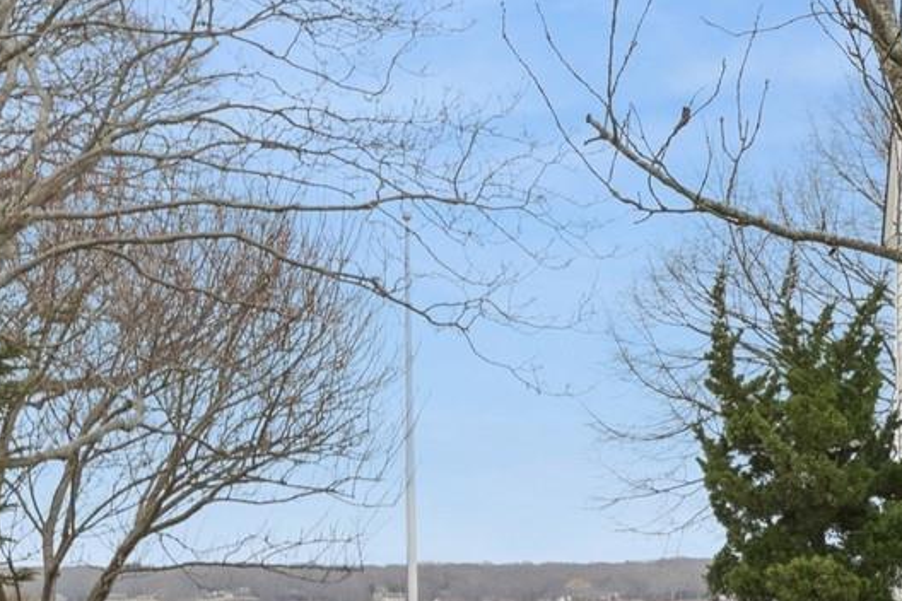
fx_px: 2731
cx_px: 1285
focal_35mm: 109
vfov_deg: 12.2
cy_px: 759
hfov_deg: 17.2
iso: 800
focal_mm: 24
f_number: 8
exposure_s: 1/1250
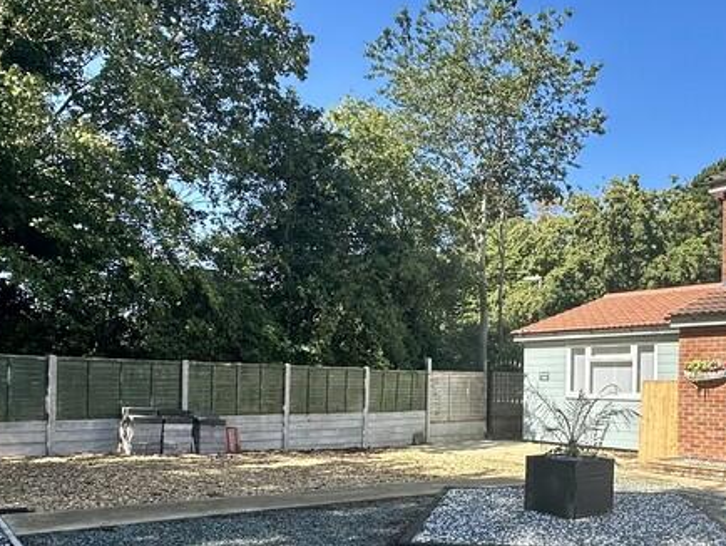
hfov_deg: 53.7
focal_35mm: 33
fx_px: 692
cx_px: 510
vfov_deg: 42.1
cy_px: 389
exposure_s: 1/1043
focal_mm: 2.22
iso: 40
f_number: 2.2
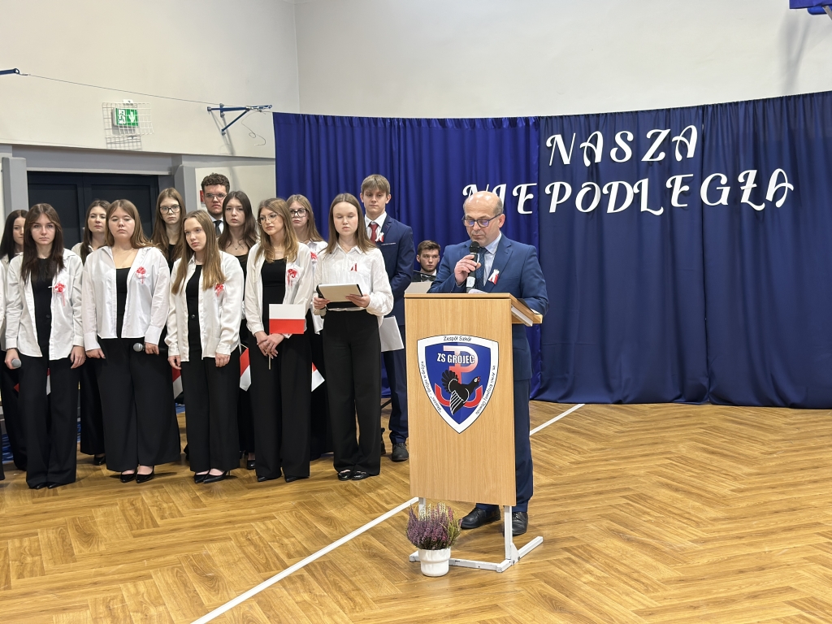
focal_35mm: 48
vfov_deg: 30.3
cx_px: 416
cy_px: 312
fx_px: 1154
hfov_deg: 39.7
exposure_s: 1/50
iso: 125
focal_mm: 6.86
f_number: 1.78
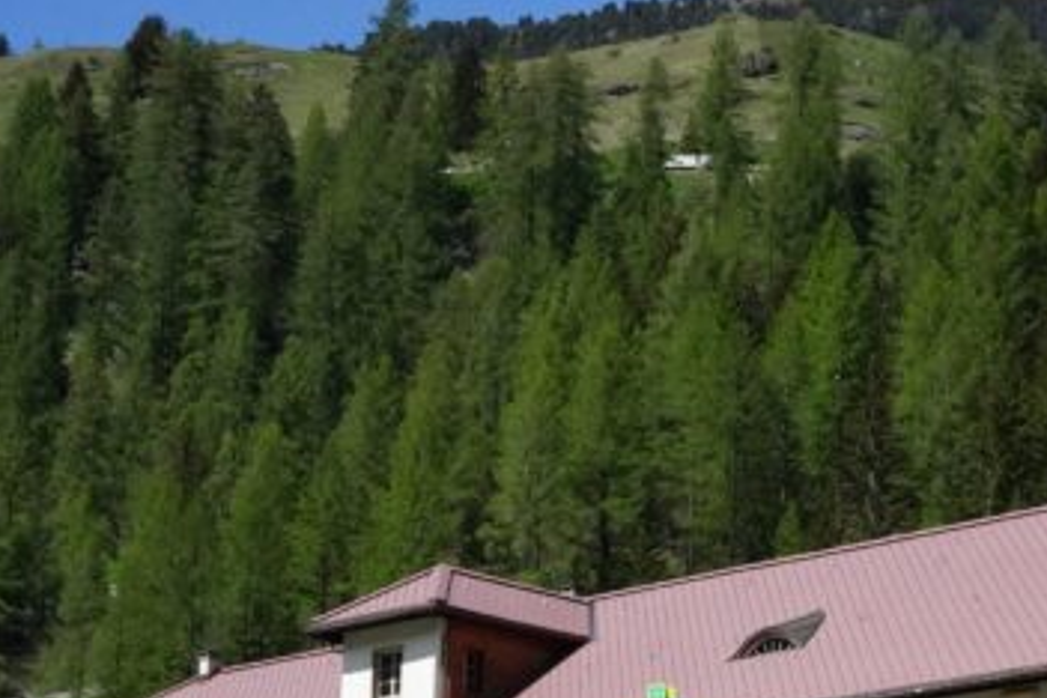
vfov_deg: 11.9
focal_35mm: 115
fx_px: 3344
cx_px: 749
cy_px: 570
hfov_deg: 17.7
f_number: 16
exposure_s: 1/8000
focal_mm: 58
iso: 12800
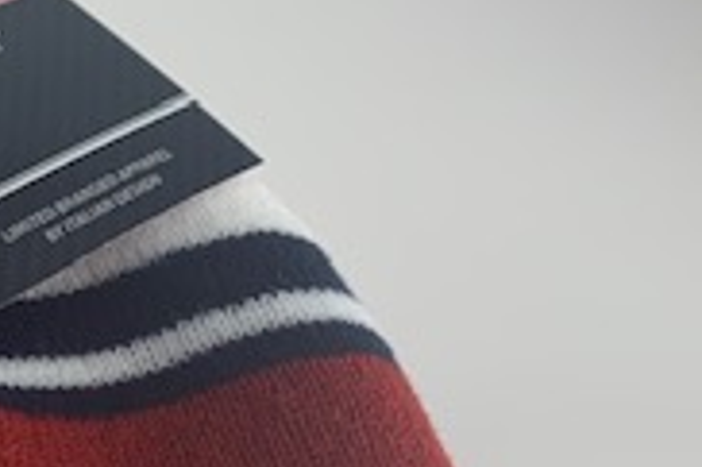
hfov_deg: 18.9
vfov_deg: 13.9
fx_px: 1851
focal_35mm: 95
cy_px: 575
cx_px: -347
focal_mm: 4.25
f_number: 1.8
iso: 40
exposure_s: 1/122
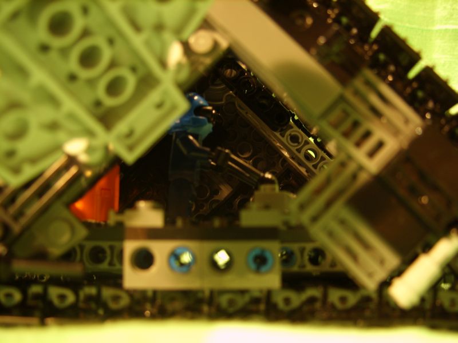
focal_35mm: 38
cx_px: 229
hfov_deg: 49.0
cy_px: 172
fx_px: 503
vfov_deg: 37.7
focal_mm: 7.8
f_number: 2.8
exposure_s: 1/2
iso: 100
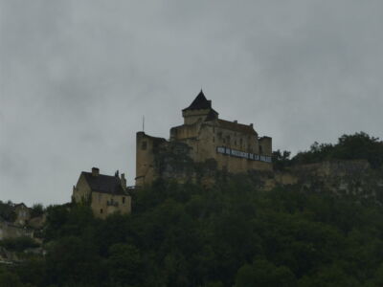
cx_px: 192
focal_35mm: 128
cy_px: 144
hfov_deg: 15.4
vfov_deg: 11.6
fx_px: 1416
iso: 200
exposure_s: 1/640
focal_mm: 23.1
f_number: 4.5
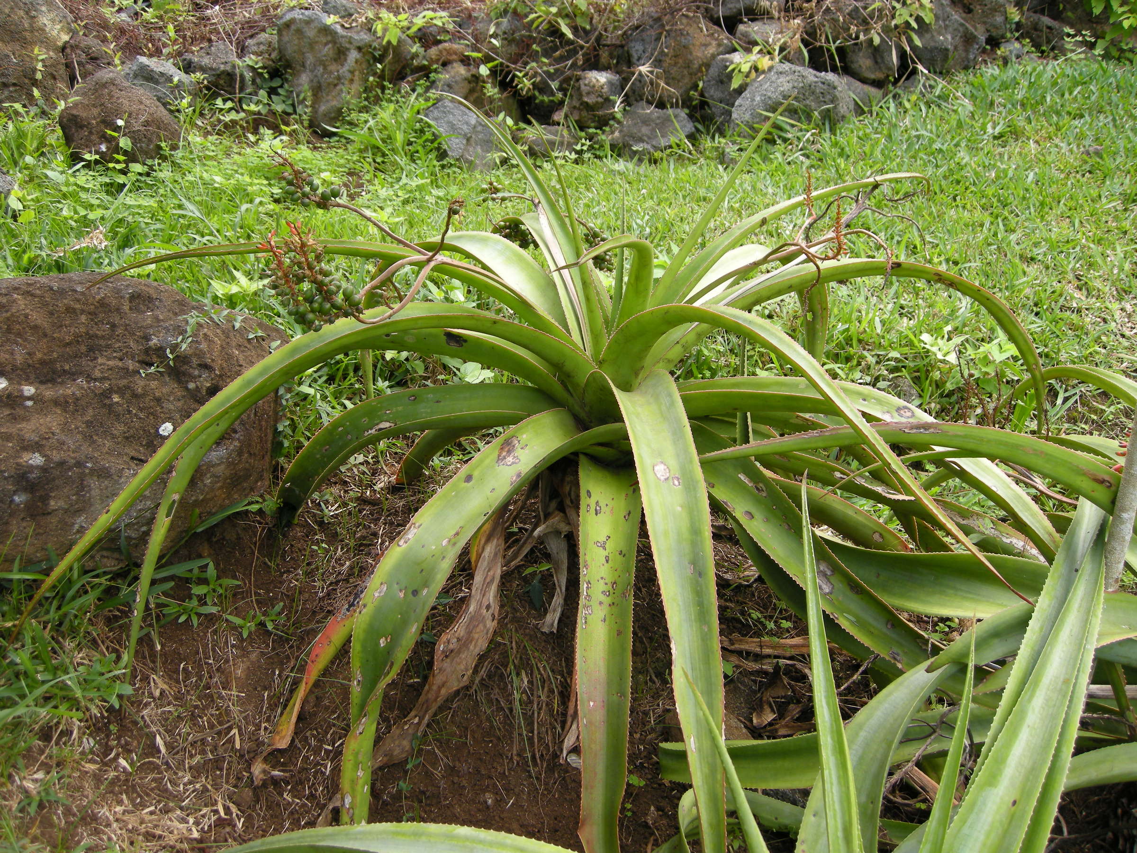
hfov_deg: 52.6
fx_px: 1150
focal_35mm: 35
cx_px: 568
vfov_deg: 40.7
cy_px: 426
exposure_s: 1/76
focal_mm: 7.5
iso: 64
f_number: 3.4
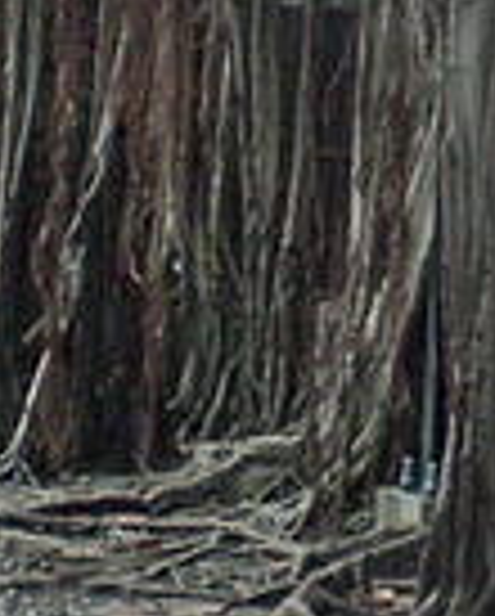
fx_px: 2960
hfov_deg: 9.3
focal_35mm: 162
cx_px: 720
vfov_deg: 11.8
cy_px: 94
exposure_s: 1/60
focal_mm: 6.3
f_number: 3.1
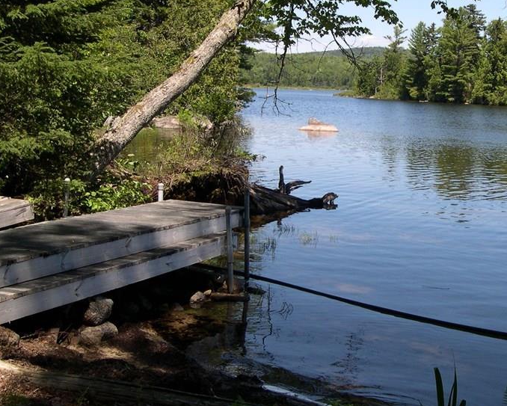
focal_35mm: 56
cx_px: 364
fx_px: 841
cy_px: 176
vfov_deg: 27.1
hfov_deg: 33.1
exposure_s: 1/126
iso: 100
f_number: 7.6
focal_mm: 8
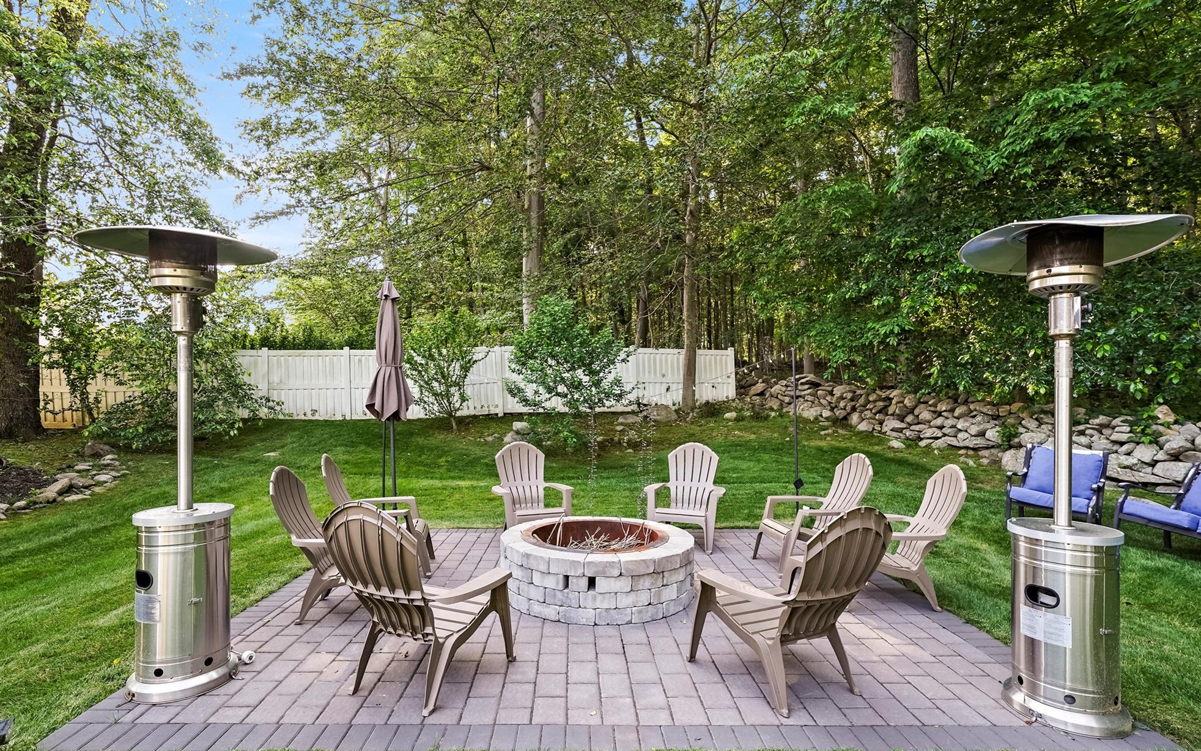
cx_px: 607
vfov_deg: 67.8
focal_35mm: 17
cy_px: 415
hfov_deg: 94.4
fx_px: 556
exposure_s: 1/50
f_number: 7.1
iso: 320
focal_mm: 16
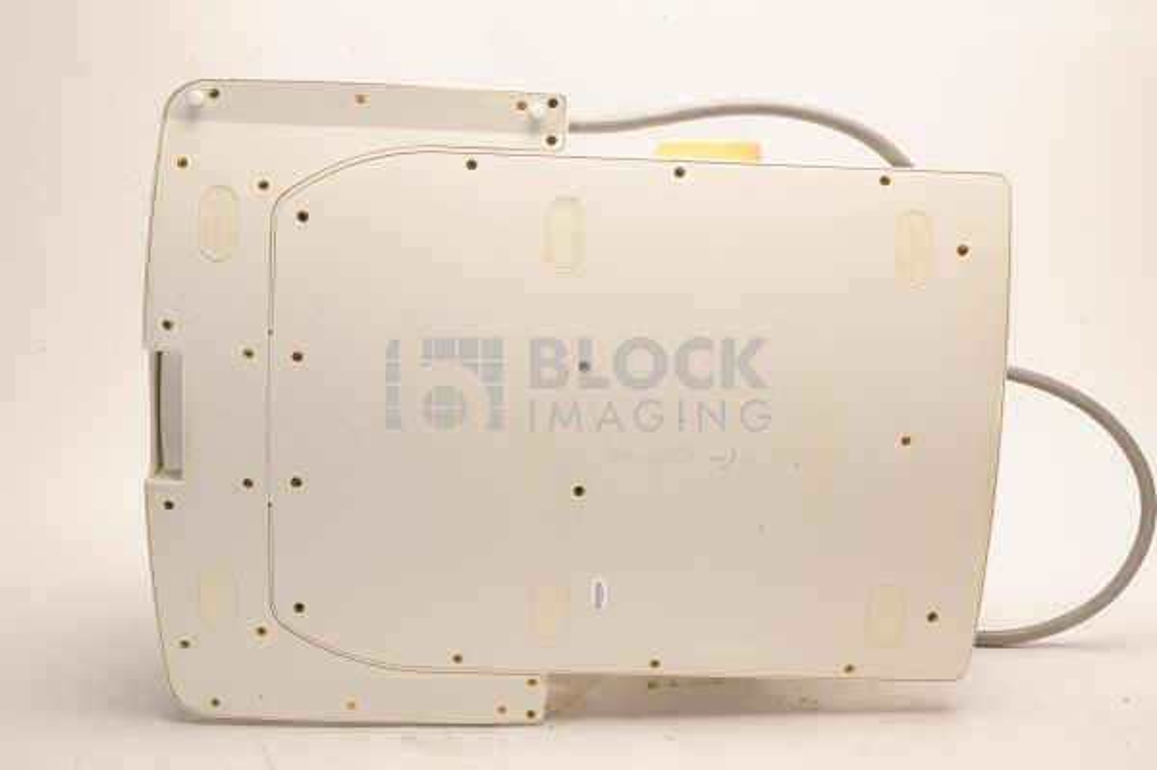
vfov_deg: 26.9
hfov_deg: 39.6
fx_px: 1606
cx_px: 578
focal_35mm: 50
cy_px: 385
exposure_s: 1/125
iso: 320
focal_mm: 50
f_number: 18
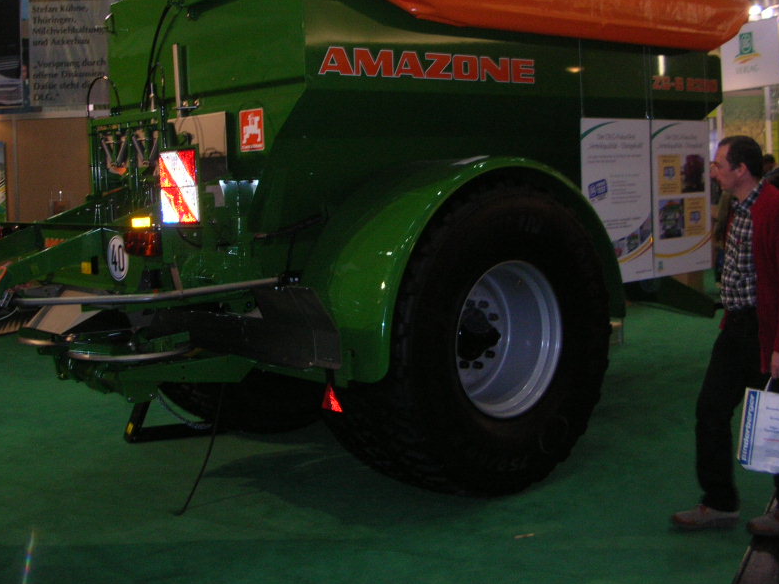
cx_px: 391
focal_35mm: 46
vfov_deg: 31.3
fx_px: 1035
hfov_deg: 41.2
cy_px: 202
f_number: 2.8
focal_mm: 5.8
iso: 98
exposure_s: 1/60.1
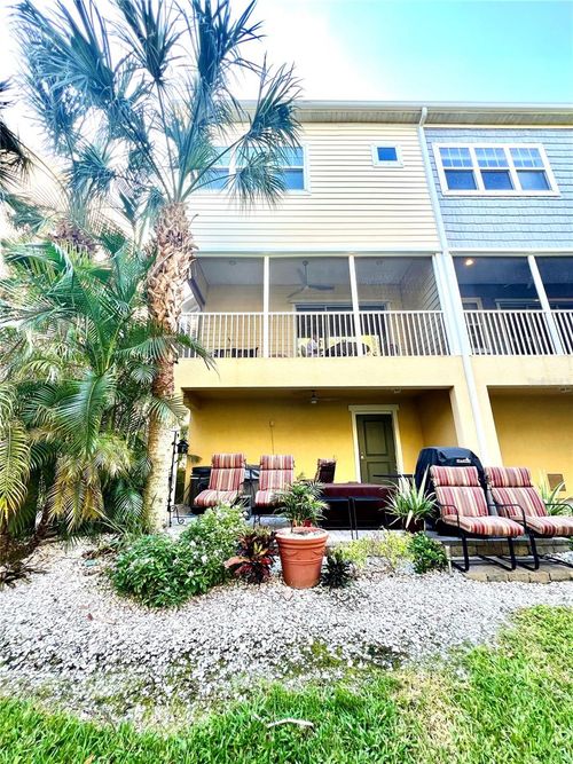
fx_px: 287
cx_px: 286
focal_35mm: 13
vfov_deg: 106.2
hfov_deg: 89.9
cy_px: 382
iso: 50
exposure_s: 1/99
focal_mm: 1.57
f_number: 1.8
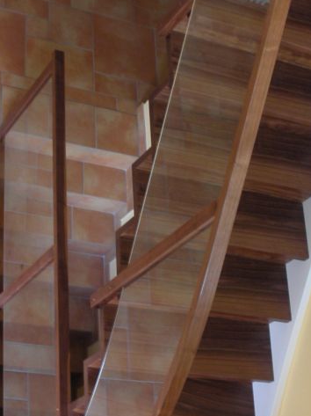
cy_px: 230
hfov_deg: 18.6
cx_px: 141
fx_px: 948
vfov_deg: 24.7
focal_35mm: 79
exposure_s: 1/3.9
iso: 53
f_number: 3
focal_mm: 5.8
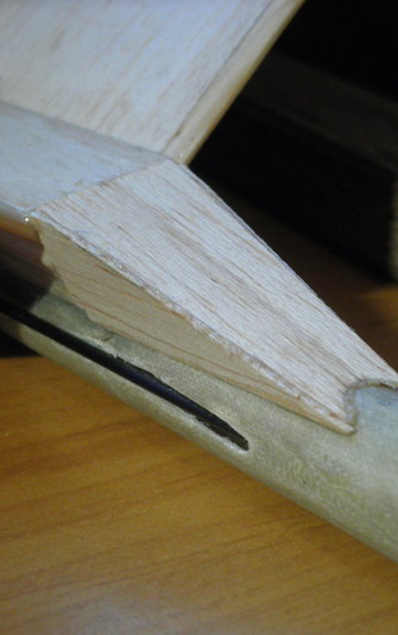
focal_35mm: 67
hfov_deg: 19.4
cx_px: 210
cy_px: 316
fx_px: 1161
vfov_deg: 30.6
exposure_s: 1/10
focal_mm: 8.3
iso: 160
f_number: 3.4
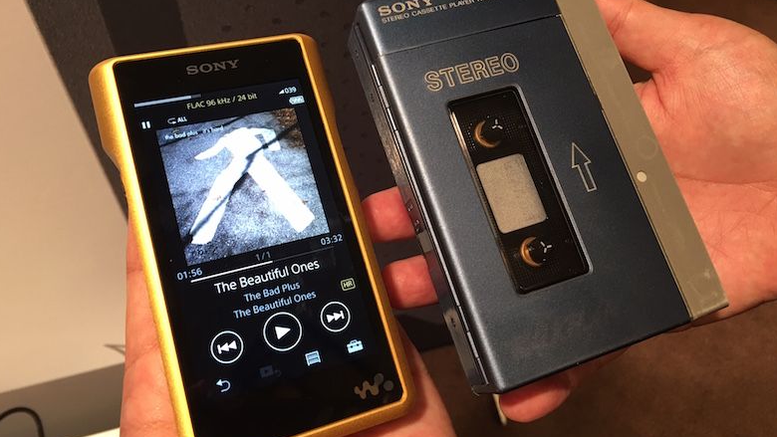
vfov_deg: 36.7
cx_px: 387
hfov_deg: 61.0
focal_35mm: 32
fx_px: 659
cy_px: 204
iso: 50
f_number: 2.2
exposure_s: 1/17
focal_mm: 4.15
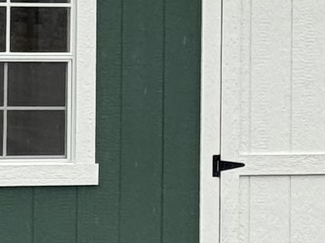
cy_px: 18
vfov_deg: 4.0
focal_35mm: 368
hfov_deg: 5.4
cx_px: 271
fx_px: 3453
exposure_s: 1/454
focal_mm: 6.86
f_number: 1.78
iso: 64
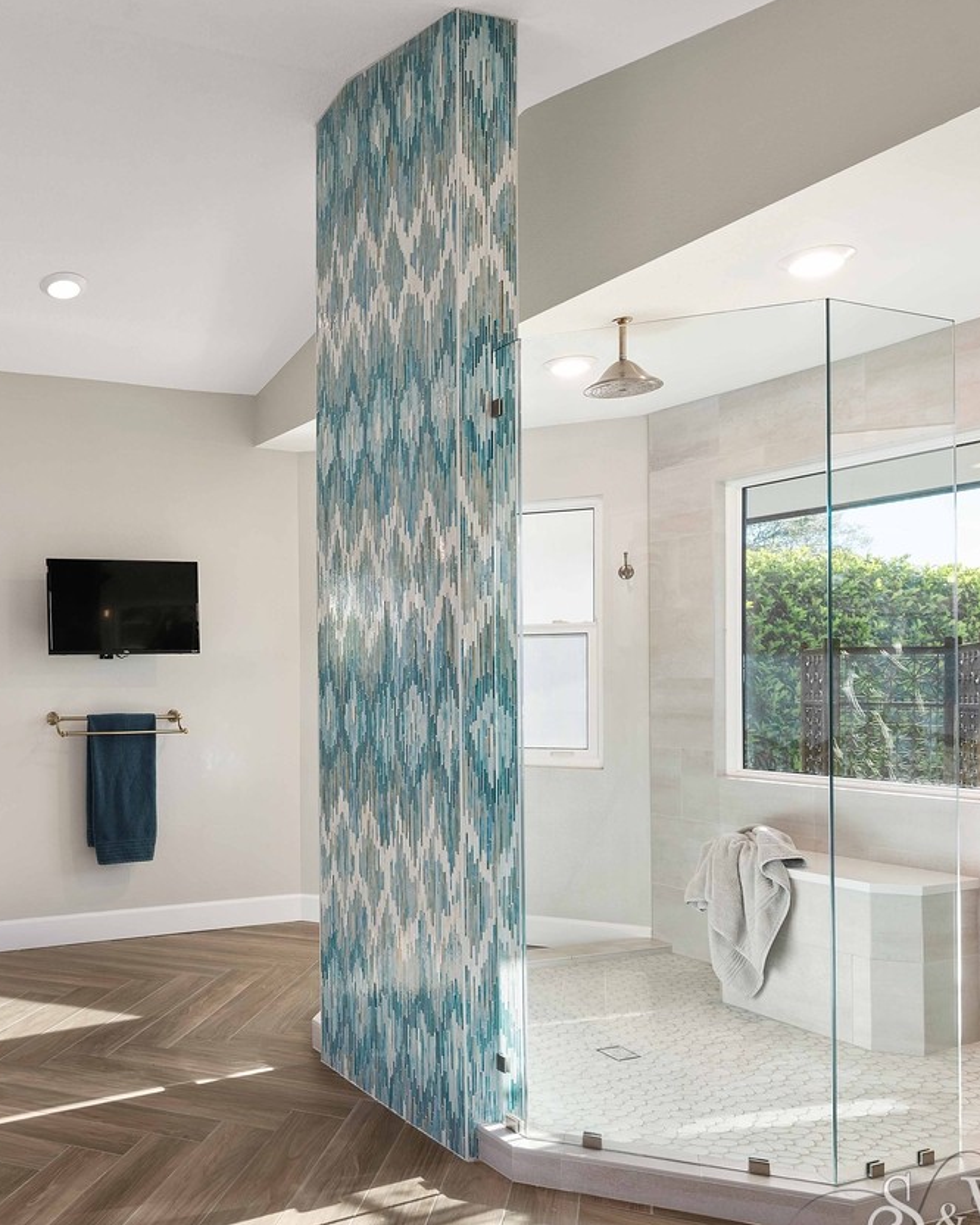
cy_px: 677
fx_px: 1088
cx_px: 160
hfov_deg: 45.4
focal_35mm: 30
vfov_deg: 58.7
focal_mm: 19
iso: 250
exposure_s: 1/6
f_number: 8
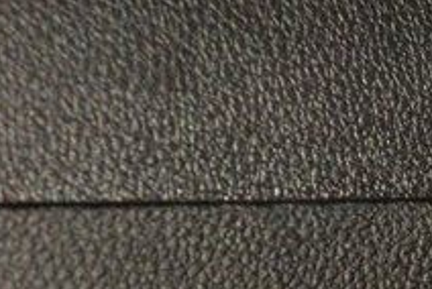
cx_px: 630
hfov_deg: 4.1
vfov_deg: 2.7
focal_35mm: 506
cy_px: 593
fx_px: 6080
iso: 100
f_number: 8
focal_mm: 70
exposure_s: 1/125
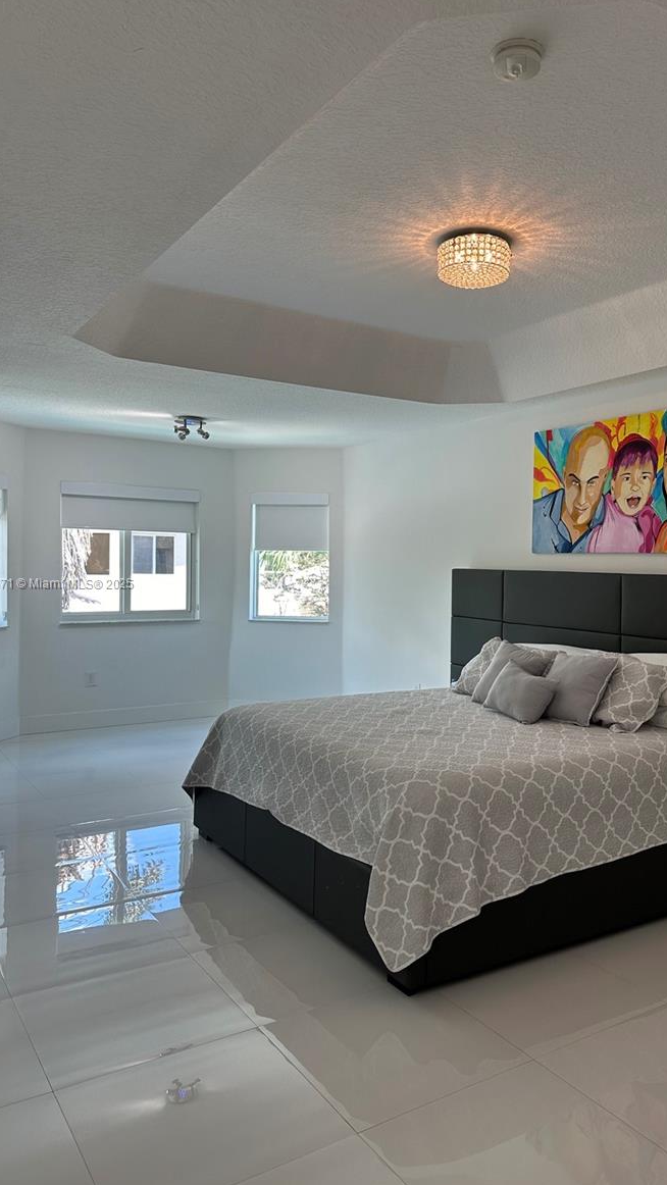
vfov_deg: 69.8
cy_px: 584
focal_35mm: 27
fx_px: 849
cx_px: 405
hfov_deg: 42.7
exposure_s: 1/126
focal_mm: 6.86
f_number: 1.78
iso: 64
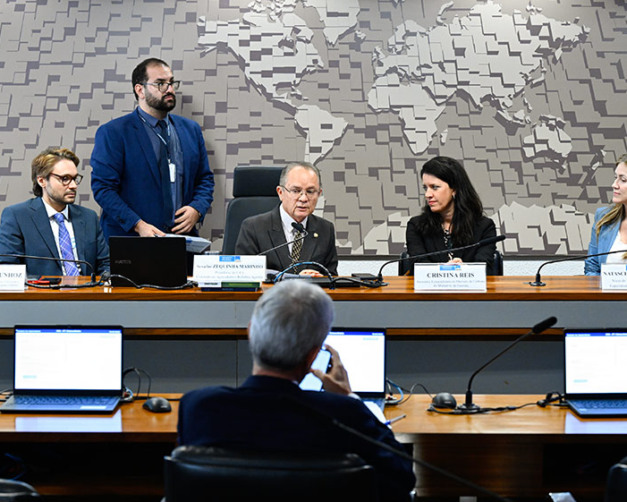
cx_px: 339
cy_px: 249
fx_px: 1578
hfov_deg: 22.5
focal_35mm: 85
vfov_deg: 18.1
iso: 4000
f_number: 5
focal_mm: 74
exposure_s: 1/160
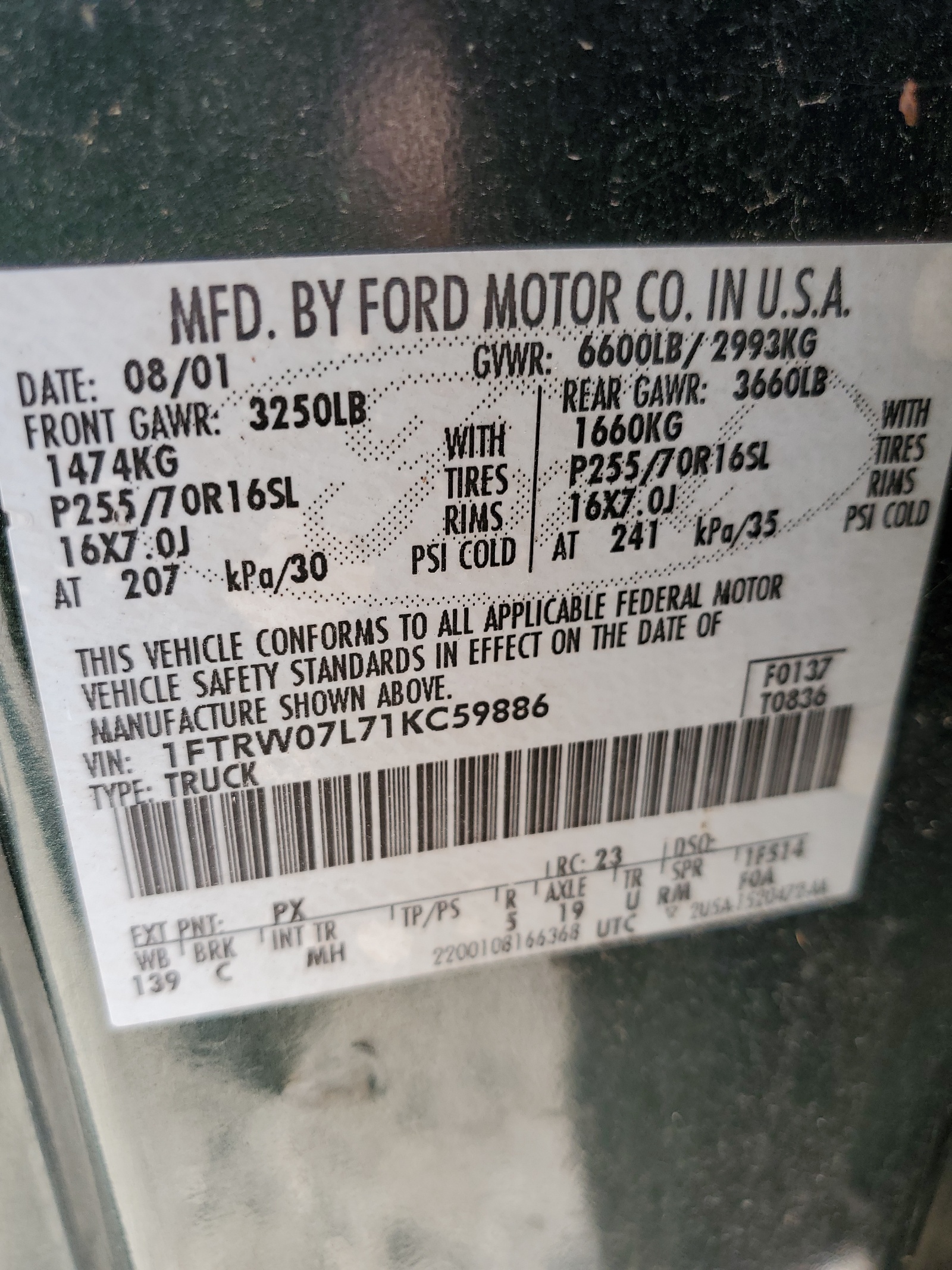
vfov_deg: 67.3
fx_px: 953
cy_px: 635
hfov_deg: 53.1
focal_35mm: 26
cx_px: 476
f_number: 1.5
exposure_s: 1/179
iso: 50
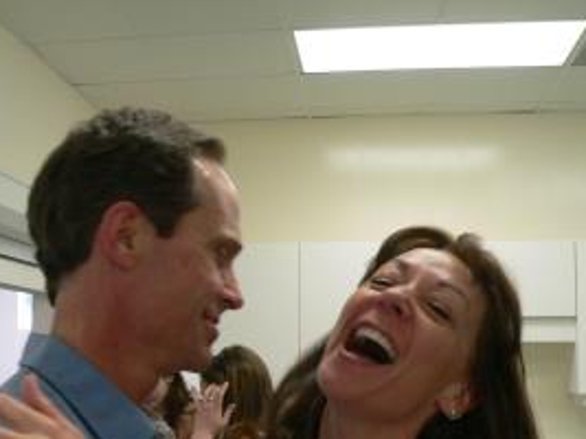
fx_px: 914
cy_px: 325
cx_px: 206
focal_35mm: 54
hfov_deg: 35.3
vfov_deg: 26.7
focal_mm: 6
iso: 200
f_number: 2.8
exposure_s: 1/60
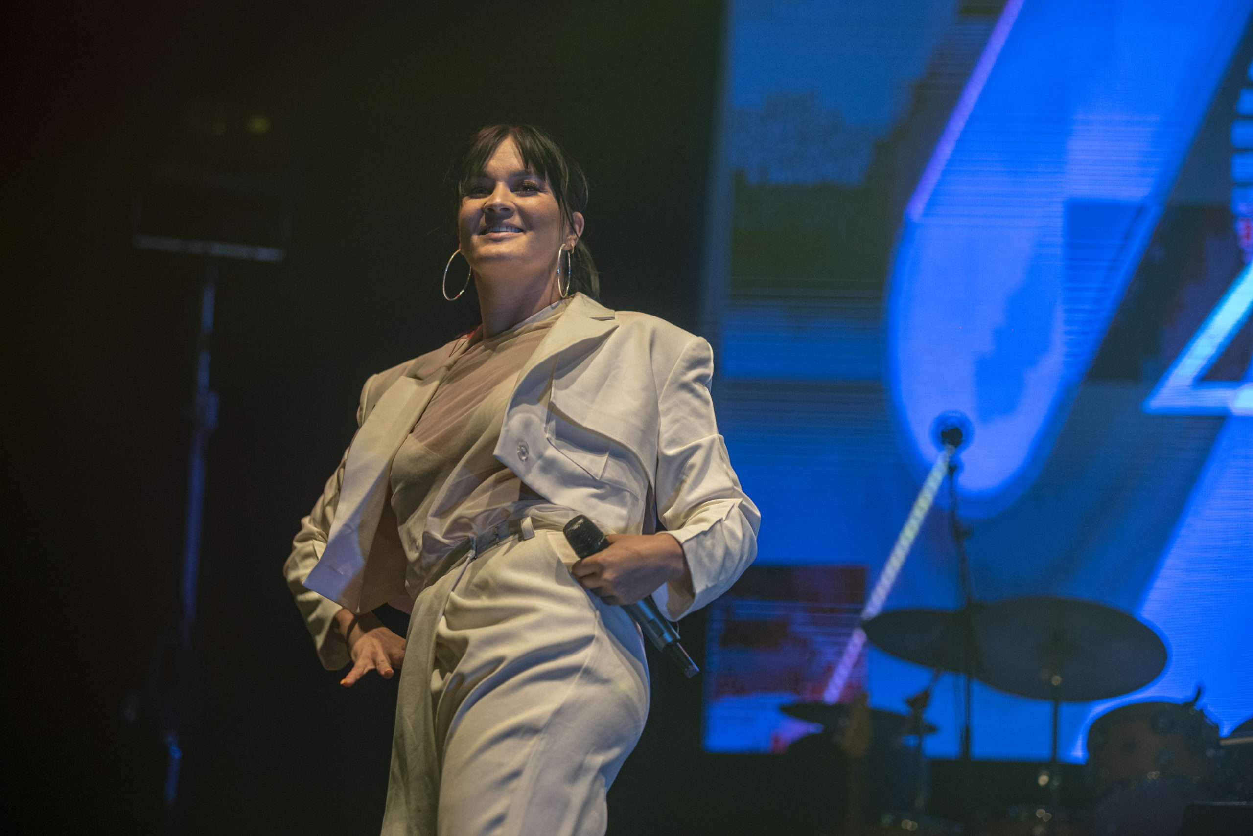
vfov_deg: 14.4
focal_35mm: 95
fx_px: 3308
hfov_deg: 21.5
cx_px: 626
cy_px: 418
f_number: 2.8
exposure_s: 1/320
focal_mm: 95
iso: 1600
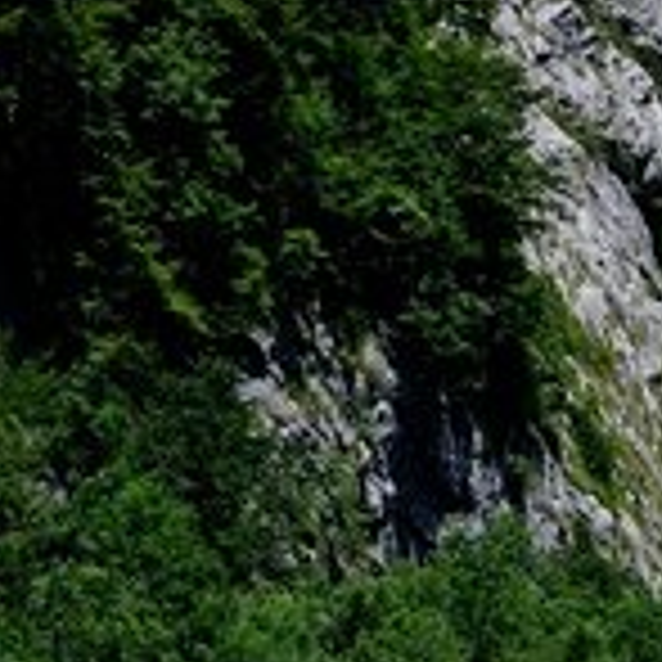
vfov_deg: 6.8
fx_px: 5258
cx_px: 608
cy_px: 1536
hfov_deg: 7.2
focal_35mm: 243
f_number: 5.6
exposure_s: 1/1600
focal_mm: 35
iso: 200
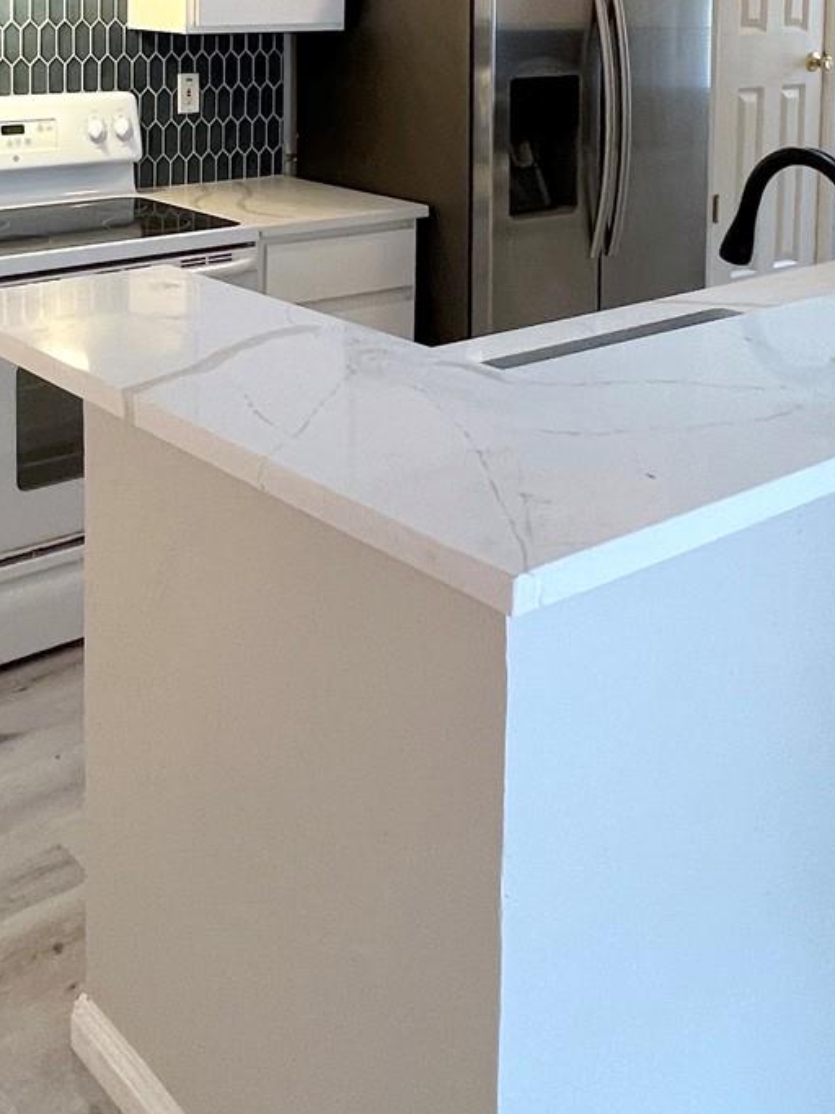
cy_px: 88
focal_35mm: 39
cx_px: 310
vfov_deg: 43.3
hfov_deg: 36.6
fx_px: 1255
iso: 160
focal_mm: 1.57
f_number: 1.8
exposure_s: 1/60
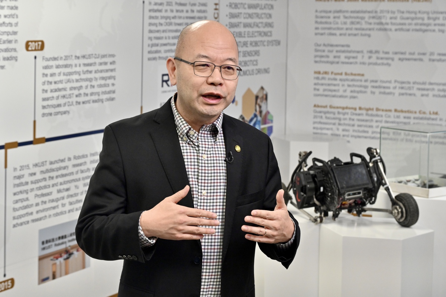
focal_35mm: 69
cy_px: 148
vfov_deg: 19.7
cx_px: 223
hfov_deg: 29.2
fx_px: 855
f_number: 6.3
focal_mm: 69
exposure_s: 1/125
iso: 2000
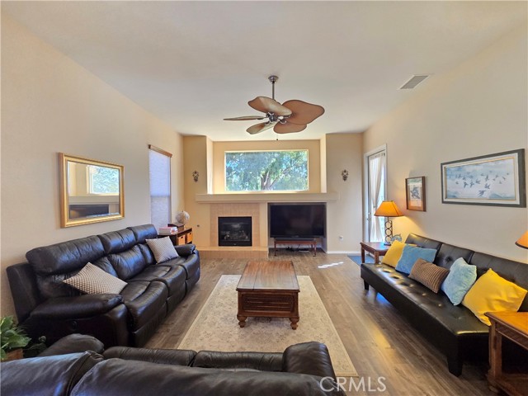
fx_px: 198
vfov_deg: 89.9
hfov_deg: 106.2
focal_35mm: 13
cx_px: 264
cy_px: 198
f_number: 2.2
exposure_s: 1/60
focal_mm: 2.2
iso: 500
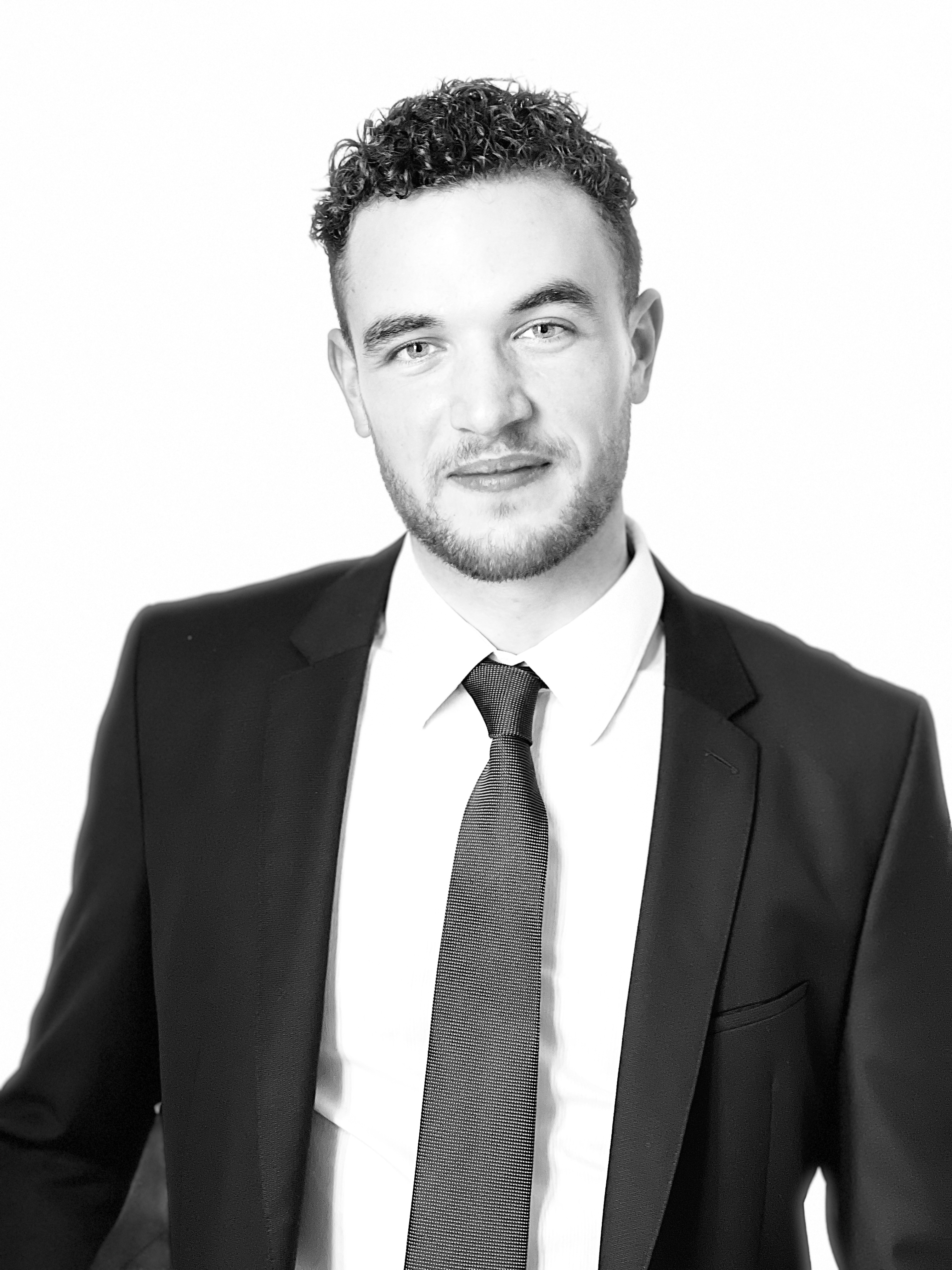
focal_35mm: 64
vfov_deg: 30.3
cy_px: 635
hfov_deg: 22.9
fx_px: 2347
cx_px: 476
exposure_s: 1/98
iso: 250
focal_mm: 7.5
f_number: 2.2
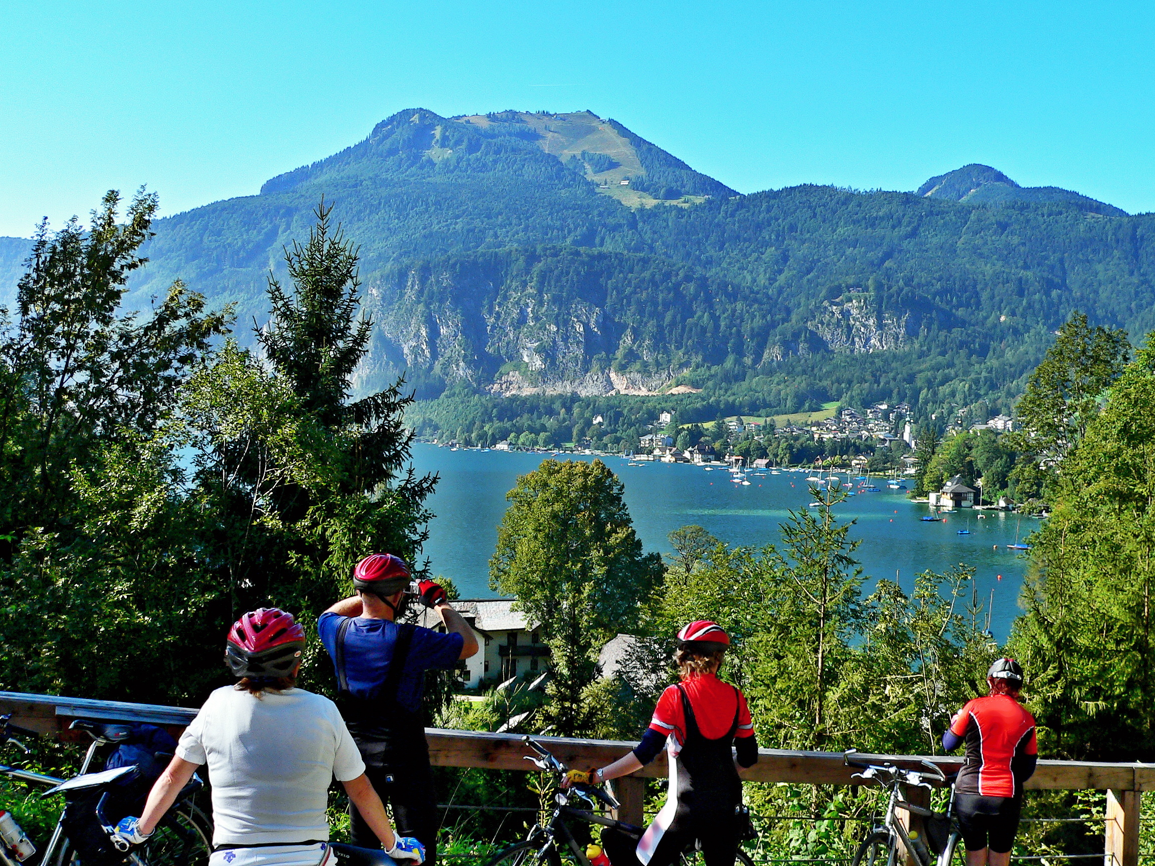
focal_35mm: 40
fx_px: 1335
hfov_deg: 46.8
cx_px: 614
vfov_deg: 36.0
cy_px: 428
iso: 80
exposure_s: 1/320
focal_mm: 6
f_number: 4
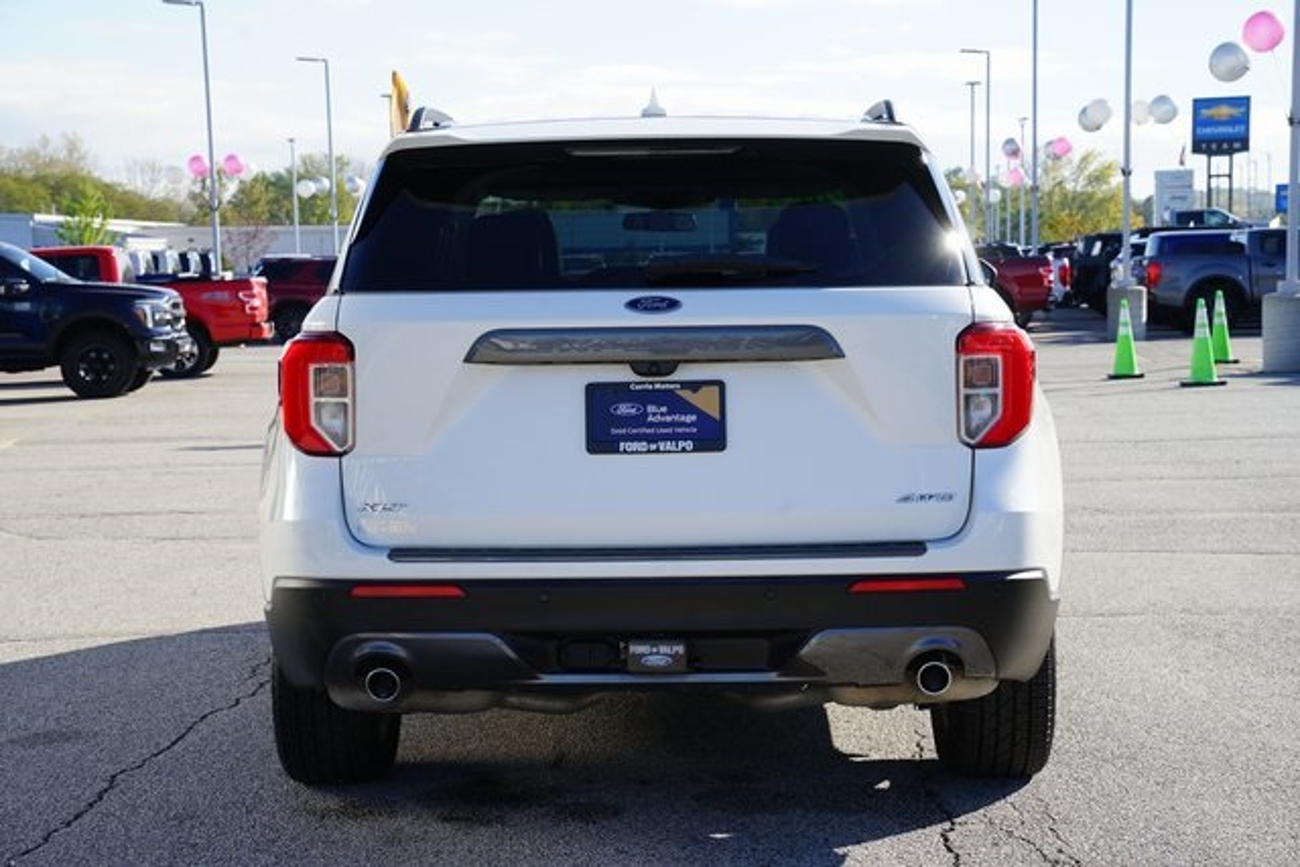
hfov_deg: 29.2
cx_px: 650
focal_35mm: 69
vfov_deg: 19.7
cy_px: 434
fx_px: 2492
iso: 100
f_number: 10
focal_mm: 69
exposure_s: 1/100
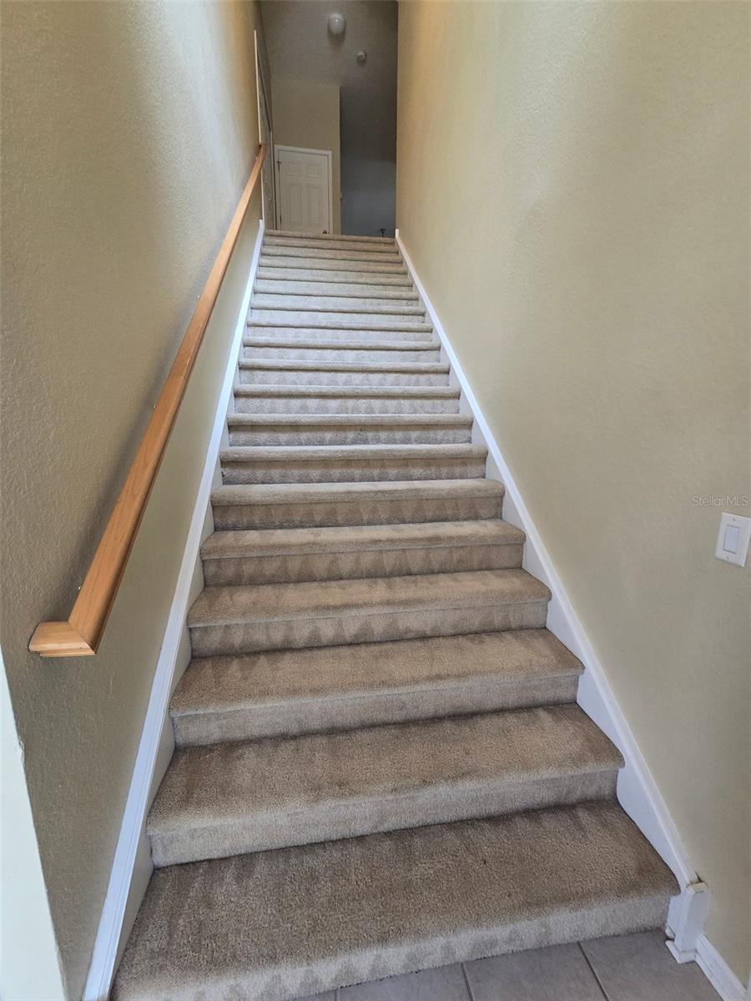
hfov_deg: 89.9
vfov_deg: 106.2
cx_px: 376
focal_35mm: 13
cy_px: 500
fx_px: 376
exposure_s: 1/60
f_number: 2.2
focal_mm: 2.2
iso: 200
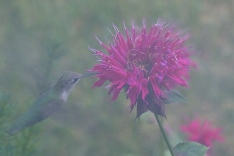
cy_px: 80
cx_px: 121
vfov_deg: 4.8
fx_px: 1857
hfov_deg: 7.2
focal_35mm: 286
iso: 250
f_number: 2.8
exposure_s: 1/80
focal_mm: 39.1
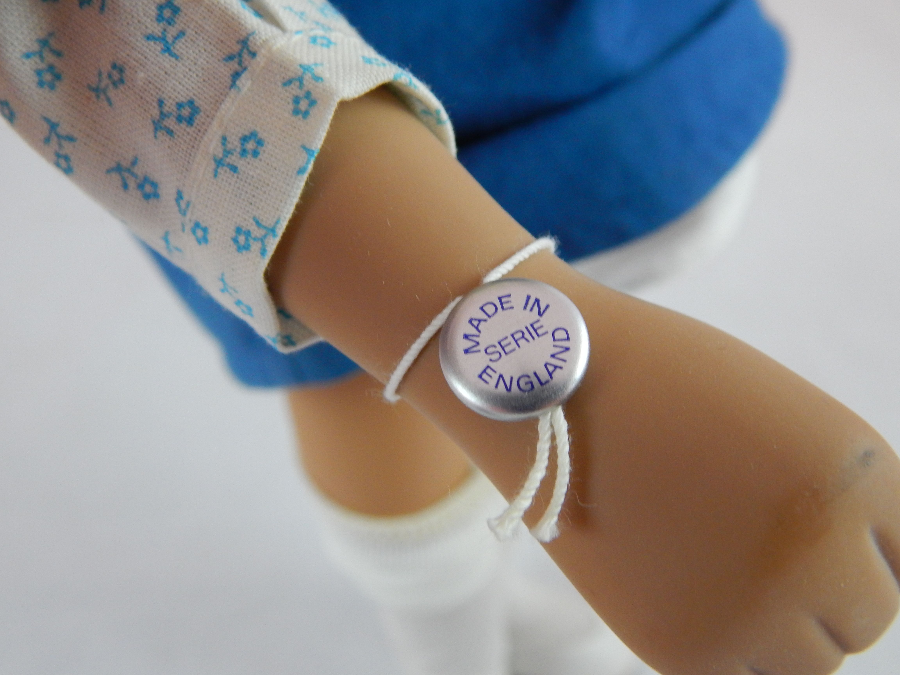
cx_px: 450
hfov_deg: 52.6
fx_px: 910
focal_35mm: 35
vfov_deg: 40.7
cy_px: 338
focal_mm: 6.1
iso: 400
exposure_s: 1/60
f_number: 3.3
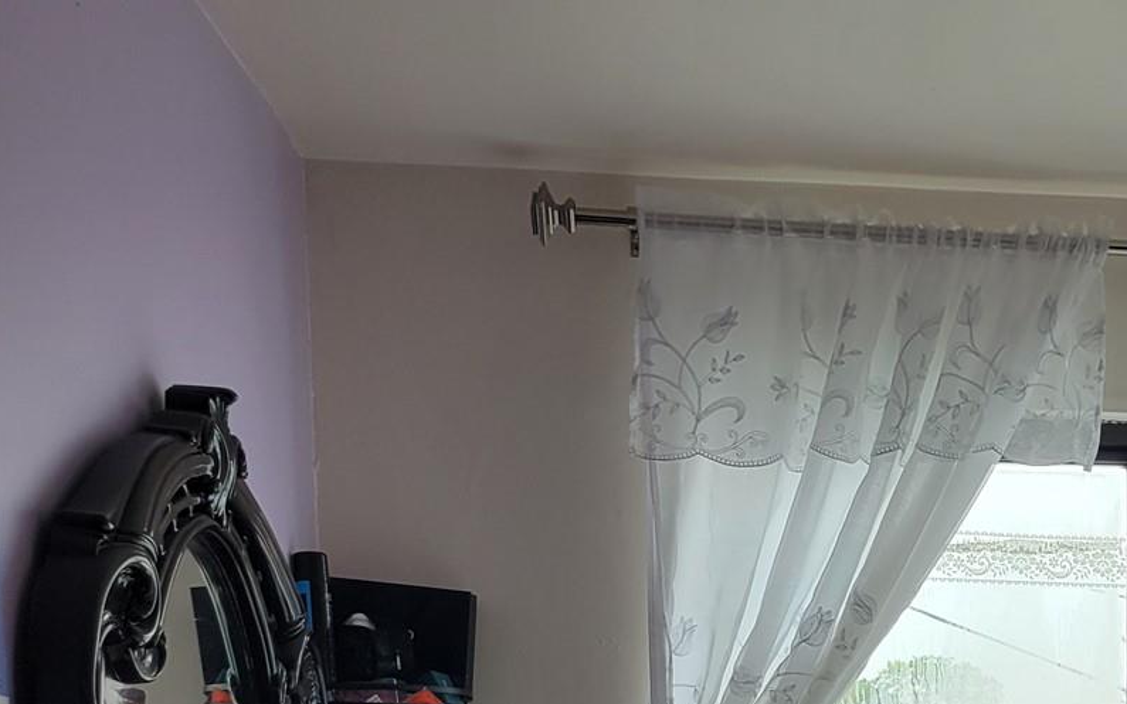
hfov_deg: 27.3
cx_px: 1128
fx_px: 2181
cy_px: 1054
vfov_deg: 16.7
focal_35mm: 71
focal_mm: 5.4
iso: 40
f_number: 1.8
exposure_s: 1/120
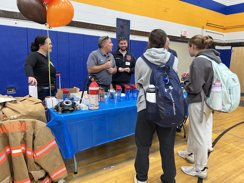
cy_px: 92
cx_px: 122
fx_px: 183
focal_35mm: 26
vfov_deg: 53.1
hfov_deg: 67.3
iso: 125
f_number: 1.5
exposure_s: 1/61
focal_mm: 5.7
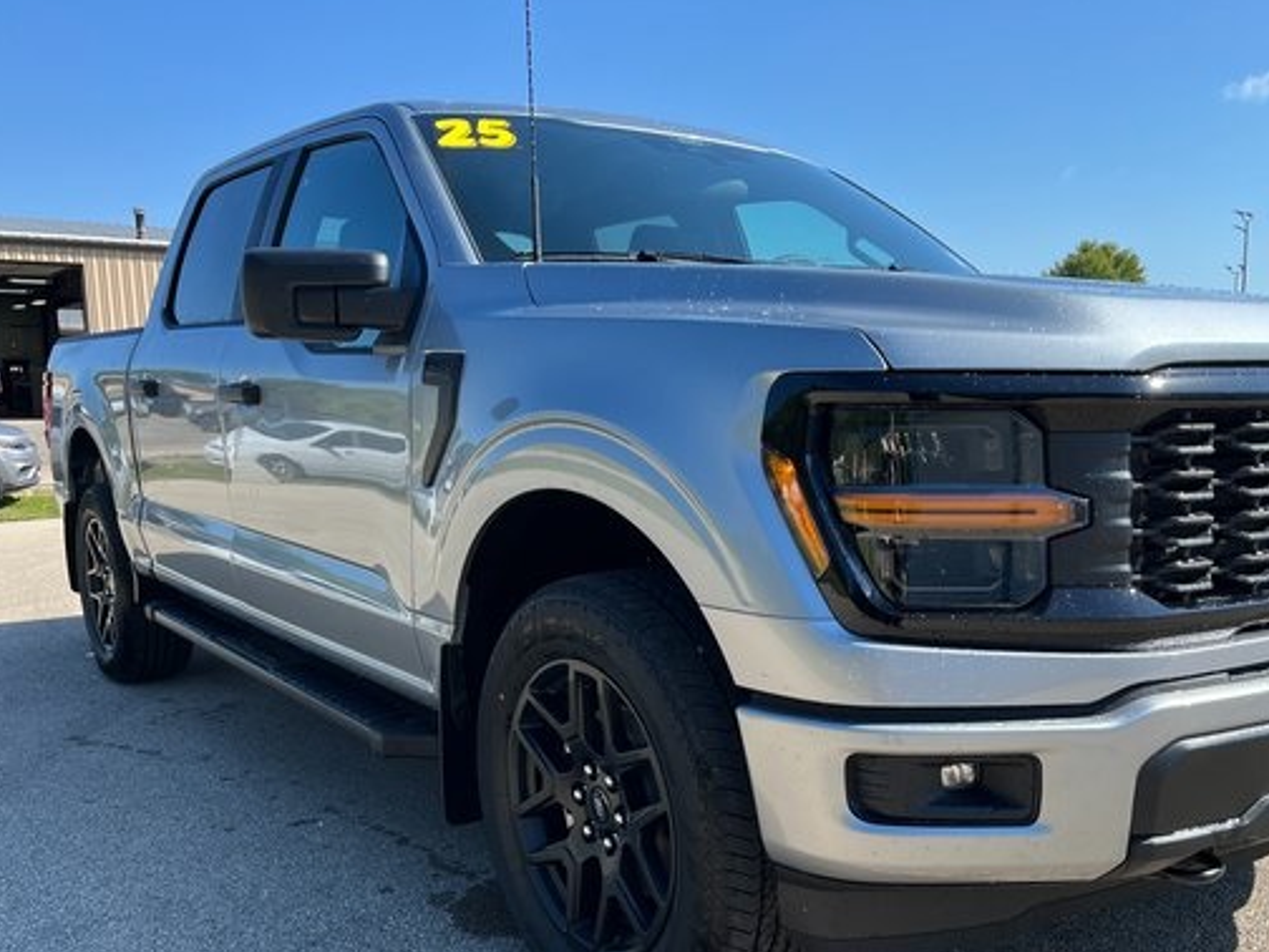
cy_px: 589
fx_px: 1210
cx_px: 748
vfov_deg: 42.7
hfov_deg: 55.0
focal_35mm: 33
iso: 50
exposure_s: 1/1458
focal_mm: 5.1
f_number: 1.6
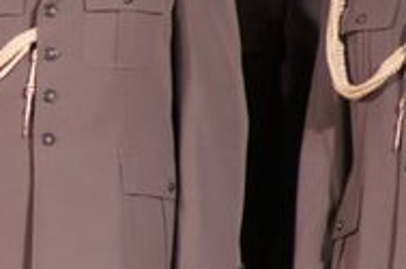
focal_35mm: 1551
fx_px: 17448
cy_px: -24
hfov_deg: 1.3
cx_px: -54
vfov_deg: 0.9
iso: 800
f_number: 5.6
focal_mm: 300
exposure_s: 1/25
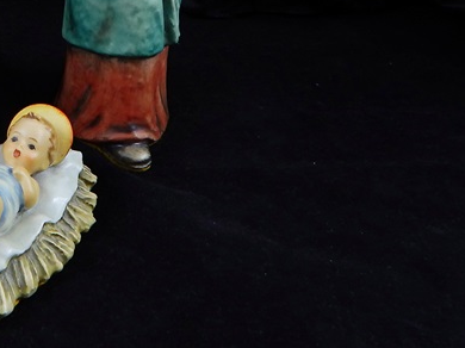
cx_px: -30
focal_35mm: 59
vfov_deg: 23.4
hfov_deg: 29.8
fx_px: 792
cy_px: -24
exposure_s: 1/30
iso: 125
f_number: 3
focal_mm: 4
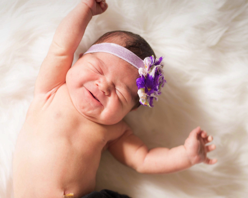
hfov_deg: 20.3
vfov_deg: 16.3
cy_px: 157
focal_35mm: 94
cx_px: 92
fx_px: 690
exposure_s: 1/100
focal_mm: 50
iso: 250
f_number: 1.6
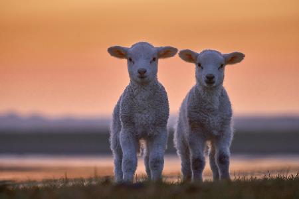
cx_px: 150
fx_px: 1910
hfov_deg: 9.0
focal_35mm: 230
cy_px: 100
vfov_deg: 6.0
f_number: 5.6
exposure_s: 1/125
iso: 400
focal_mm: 230
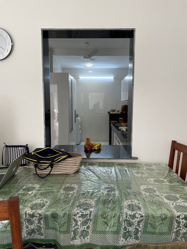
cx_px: 94
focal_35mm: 26
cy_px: 124
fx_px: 187
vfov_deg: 67.3
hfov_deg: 53.1
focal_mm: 4.2
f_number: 1.6
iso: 50
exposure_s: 1/100
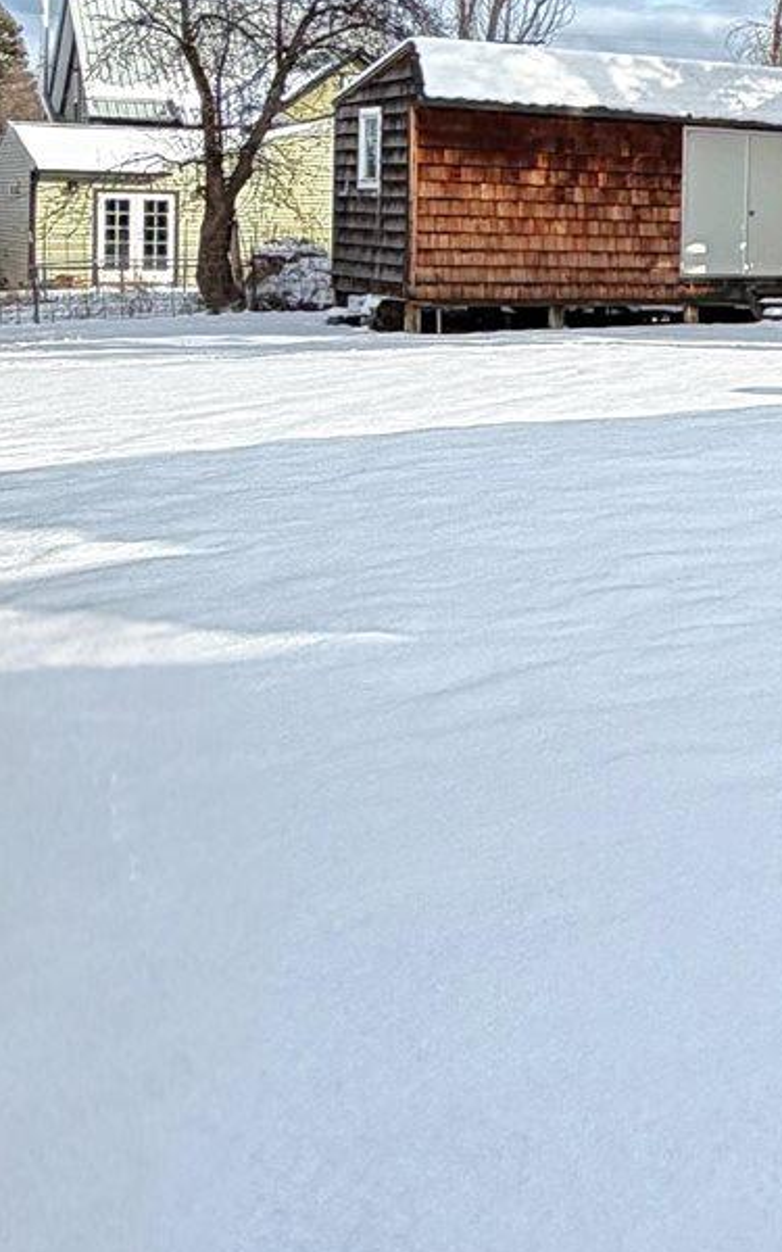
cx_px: 1397
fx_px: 1944
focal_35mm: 57
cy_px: 278
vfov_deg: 34.7
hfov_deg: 18.1
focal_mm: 2.22
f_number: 2.2
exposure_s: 1/914
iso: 20
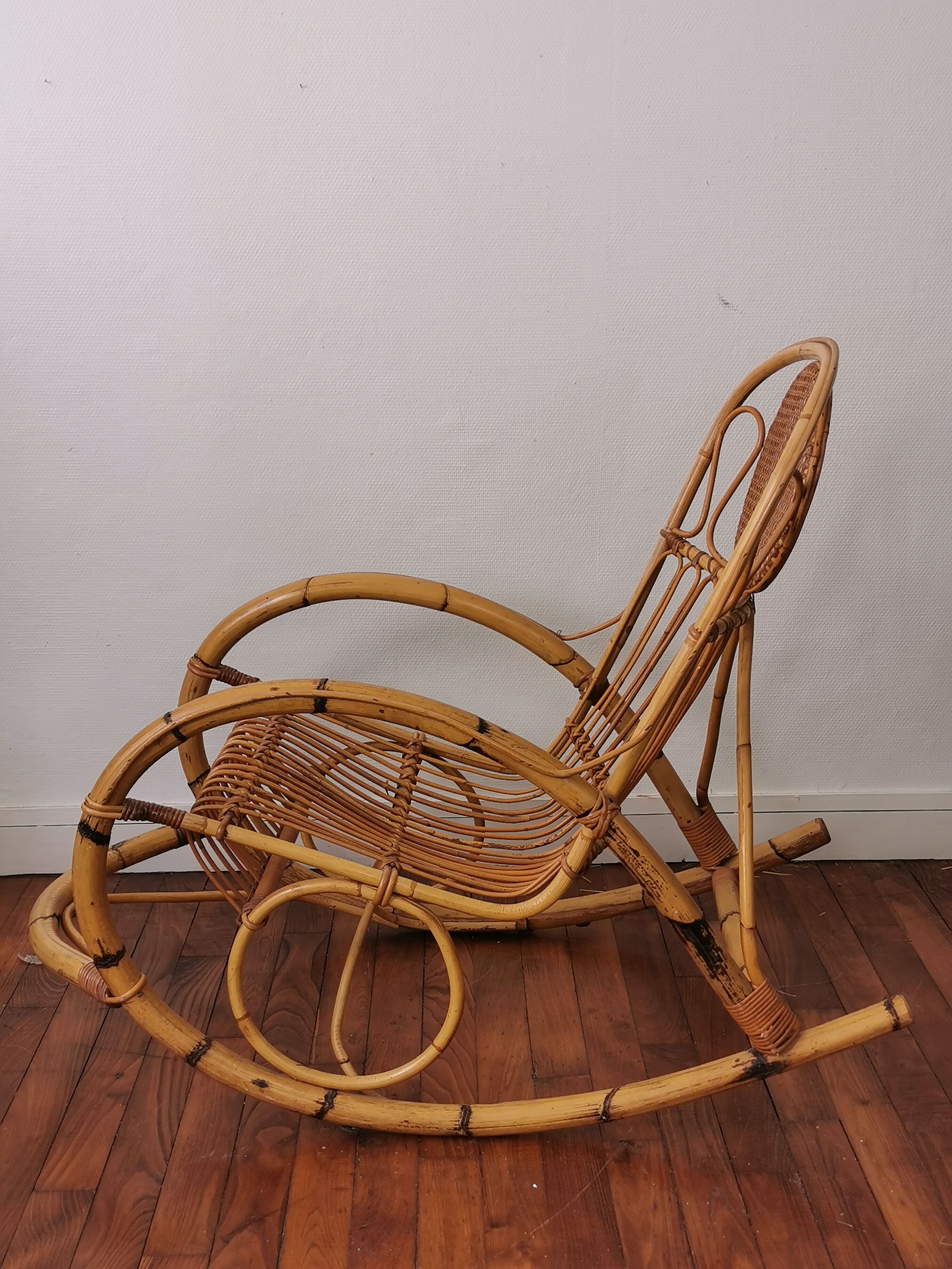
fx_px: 1540
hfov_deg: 34.3
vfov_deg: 44.8
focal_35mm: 42
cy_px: 634
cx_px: 476
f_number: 1.8
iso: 50
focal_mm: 5.58
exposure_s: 1/127
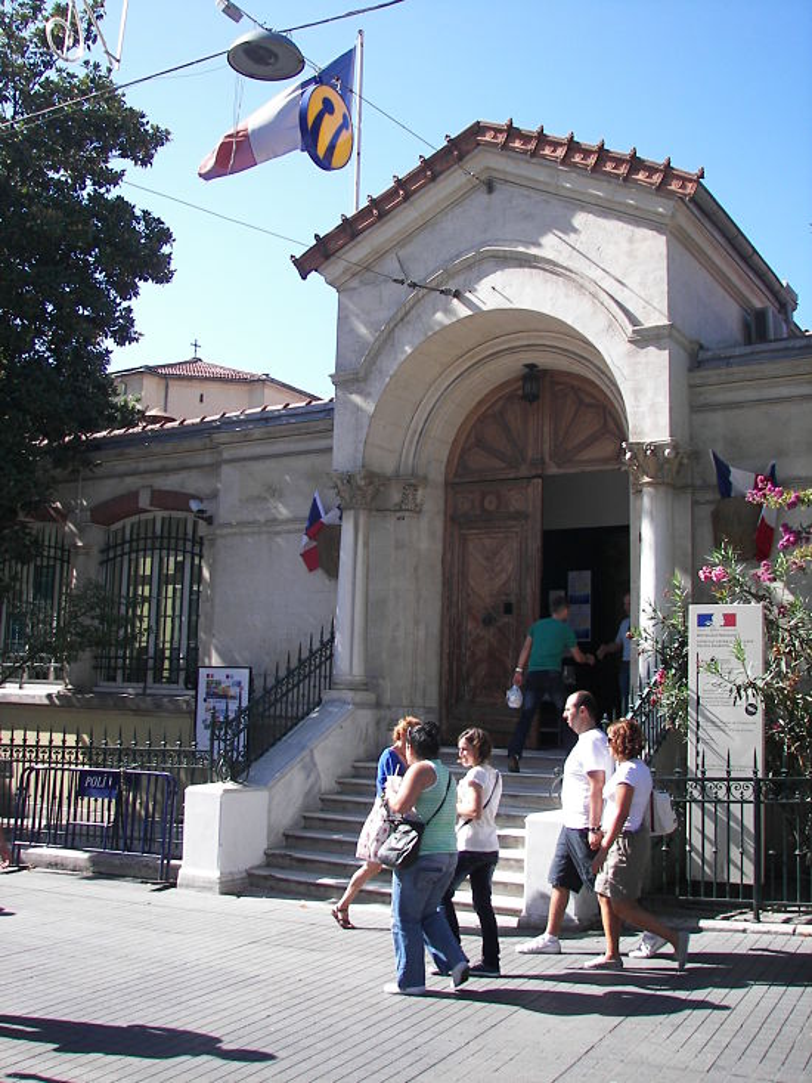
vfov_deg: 51.3
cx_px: 406
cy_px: 542
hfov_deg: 39.7
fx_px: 1126
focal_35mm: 36
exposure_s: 1/400
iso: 50
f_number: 2.8
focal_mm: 6
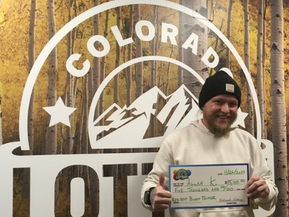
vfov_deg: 39.5
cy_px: 132
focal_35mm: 36
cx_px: 165
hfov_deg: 51.2
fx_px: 301
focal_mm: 4.15
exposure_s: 1/30
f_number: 2.2
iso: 100
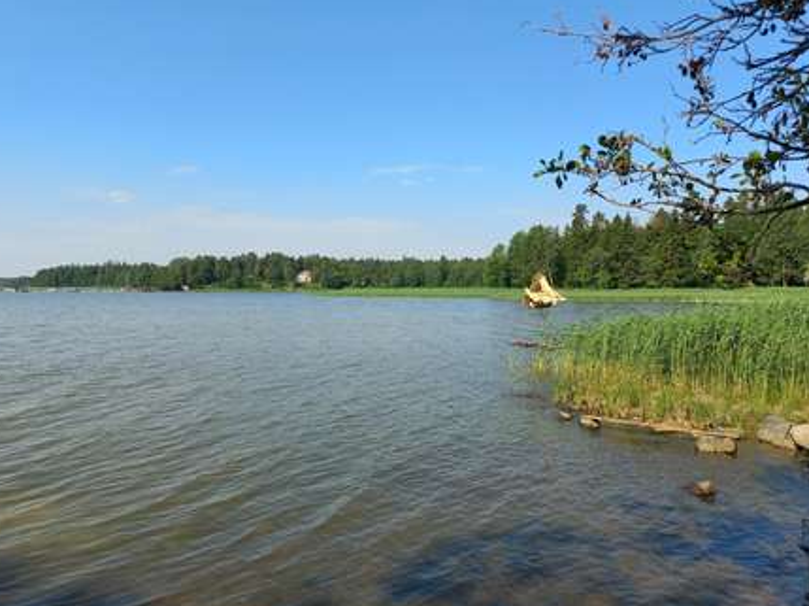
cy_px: 300
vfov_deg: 49.7
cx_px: 392
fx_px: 654
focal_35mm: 28
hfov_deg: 63.5
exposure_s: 1/496
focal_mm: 4.6
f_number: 1.8
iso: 25
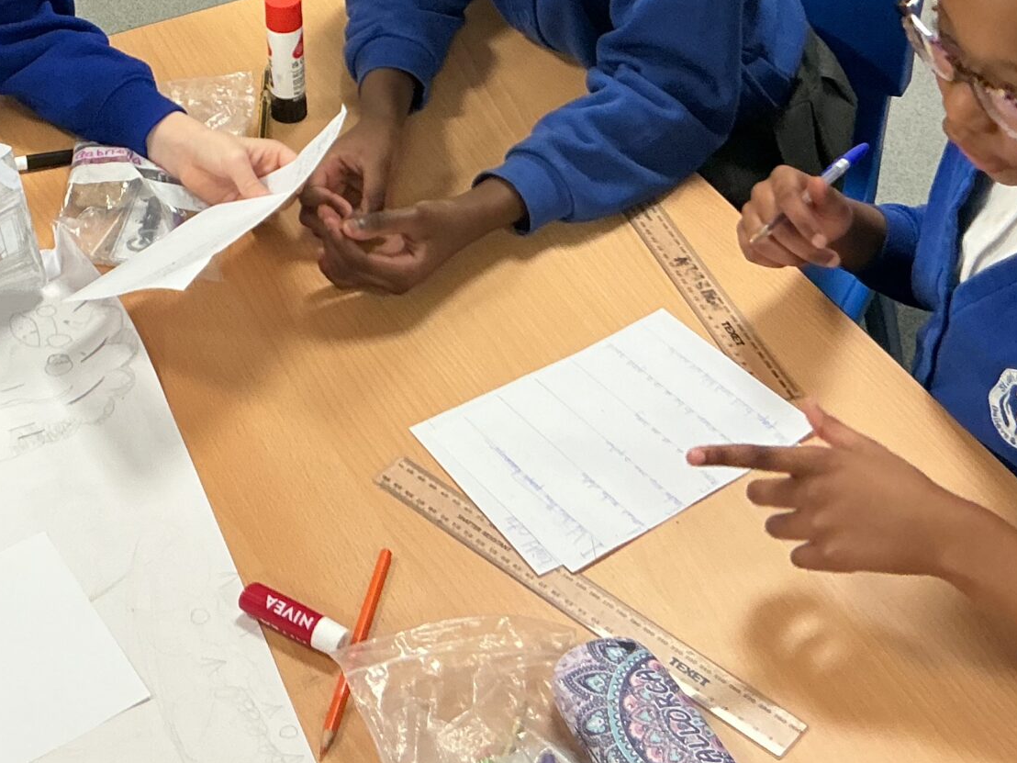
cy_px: 37
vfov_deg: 21.3
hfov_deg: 28.7
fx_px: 1968
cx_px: 310
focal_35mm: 67
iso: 100
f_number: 1.8
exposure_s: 1/60
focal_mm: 3
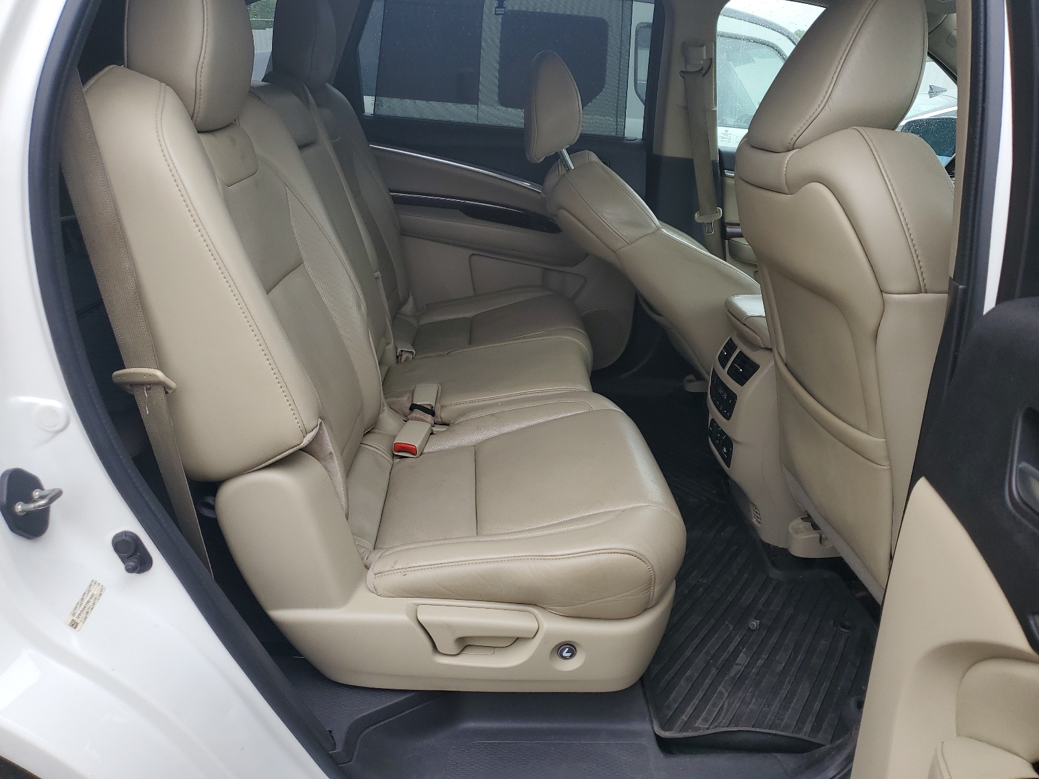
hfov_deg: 67.3
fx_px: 780
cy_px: 390
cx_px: 520
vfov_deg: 53.1
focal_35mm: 26
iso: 50
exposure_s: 1/286
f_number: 1.5
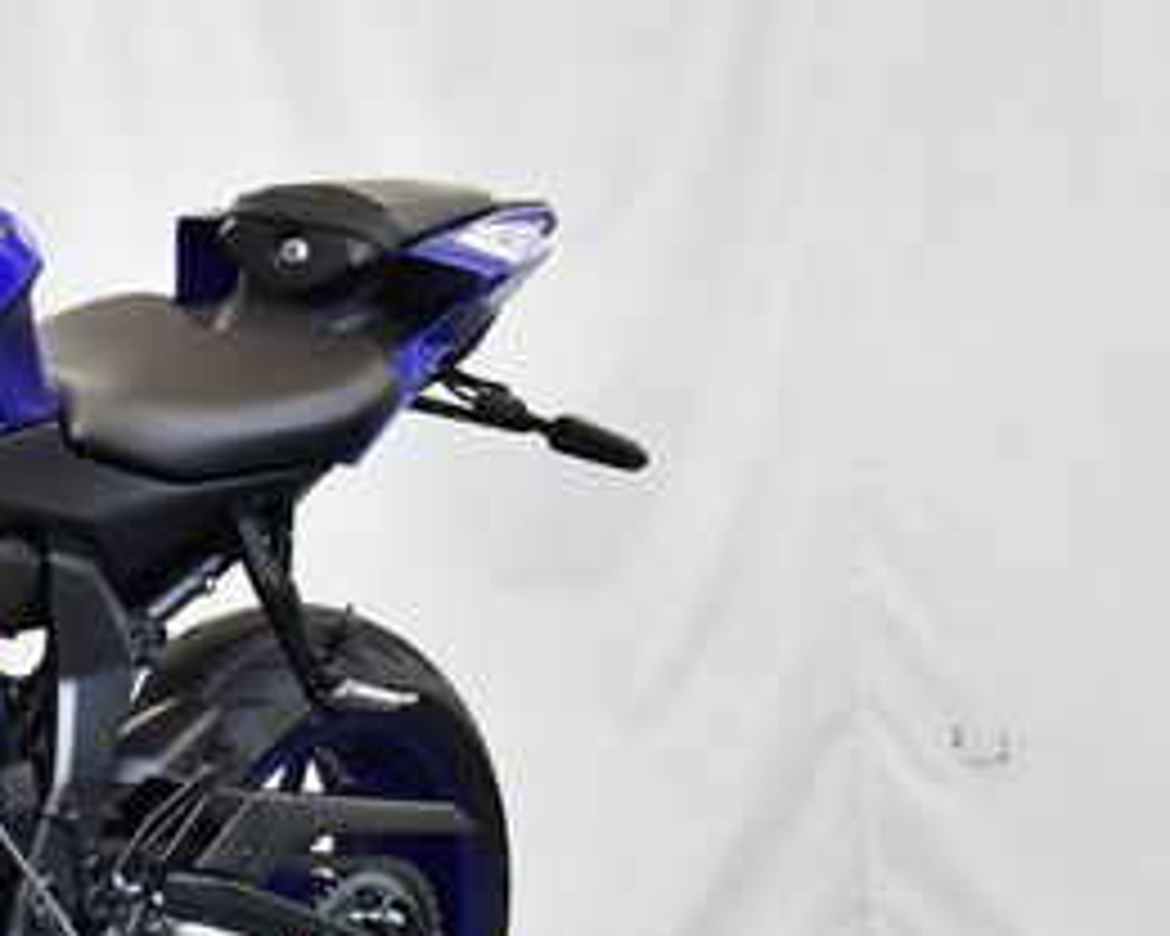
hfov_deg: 9.2
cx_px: -266
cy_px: 630
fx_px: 7203
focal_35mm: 208
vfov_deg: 7.4
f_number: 5
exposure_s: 1/125
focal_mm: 45
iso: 1400
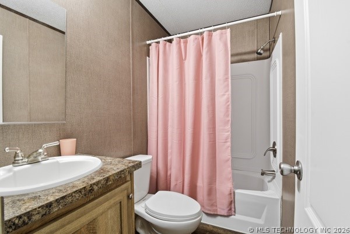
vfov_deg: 77.3
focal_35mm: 15
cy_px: 117
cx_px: 175
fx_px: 146
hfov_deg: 100.4
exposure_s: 1/6
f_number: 9
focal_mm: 10
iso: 250
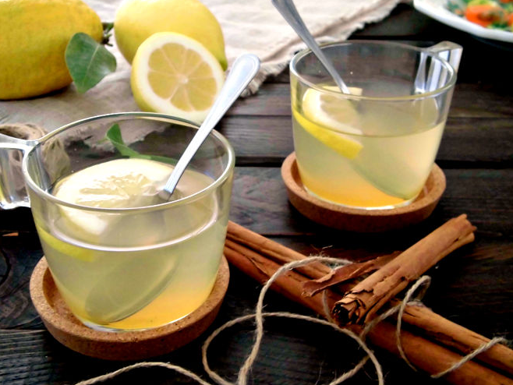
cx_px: 246
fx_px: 741
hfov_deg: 38.2
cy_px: 193
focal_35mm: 50
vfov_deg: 29.1
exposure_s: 1/25
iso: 400
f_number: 3.4
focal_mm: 8.3
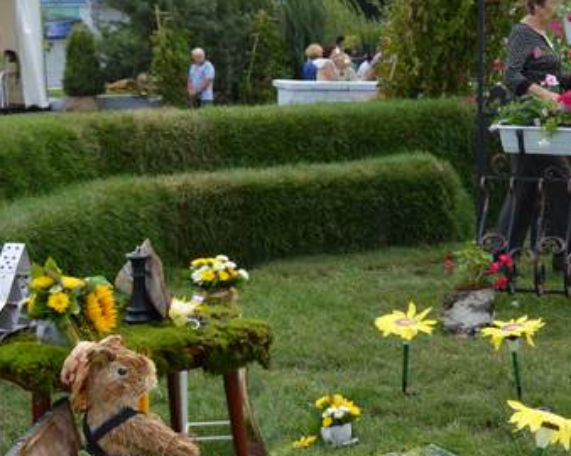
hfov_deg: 23.3
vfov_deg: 19.2
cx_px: 512
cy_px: 255
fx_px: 1351
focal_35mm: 80
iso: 100
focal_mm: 24
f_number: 7.1
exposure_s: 1/200
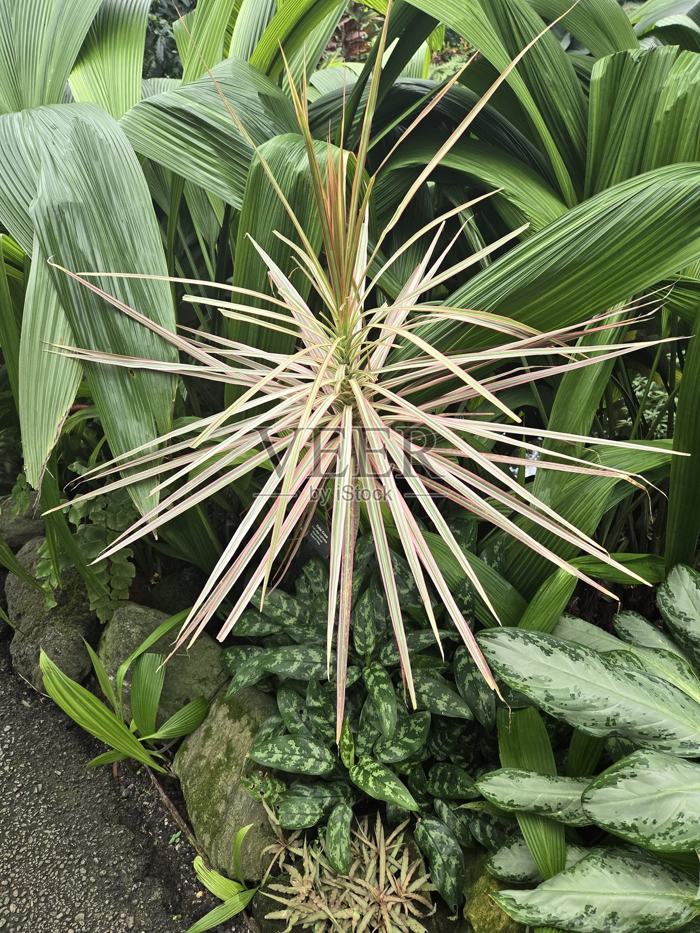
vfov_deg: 73.9
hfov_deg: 58.9
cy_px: 466
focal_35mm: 23
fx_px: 620
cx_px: 350
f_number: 1.8
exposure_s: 1/180
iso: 160
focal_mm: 5.4
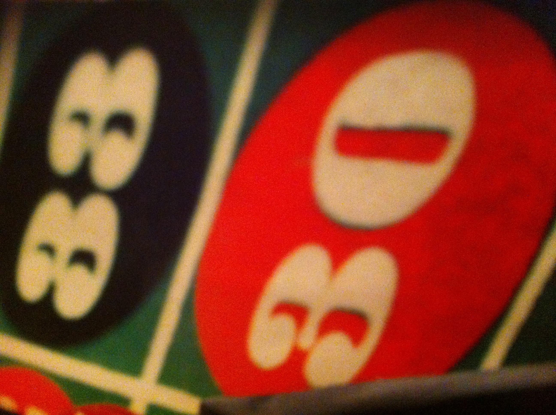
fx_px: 561
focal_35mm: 35
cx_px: 278
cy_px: 208
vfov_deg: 40.6
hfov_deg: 52.7
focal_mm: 3.85
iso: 1000
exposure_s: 1/15
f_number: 2.8
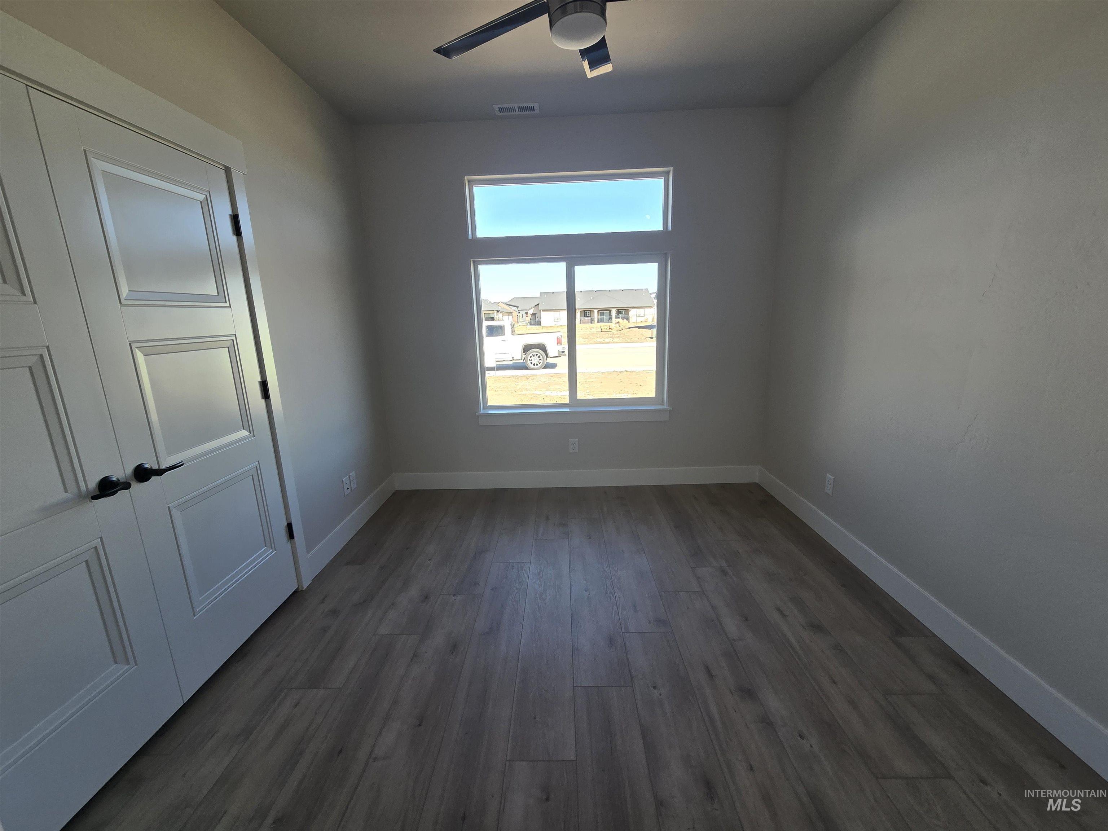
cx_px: 554
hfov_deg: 106.2
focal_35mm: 13
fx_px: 416
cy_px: 416
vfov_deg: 89.9
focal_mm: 2.2
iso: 50
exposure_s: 1/137
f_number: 2.2
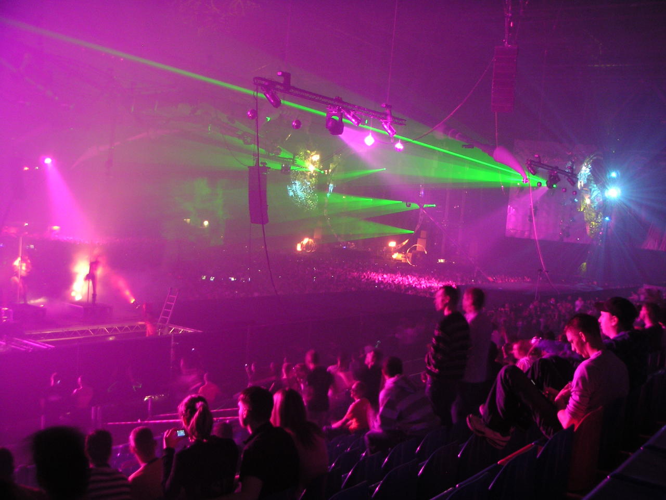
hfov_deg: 49.0
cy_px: 250
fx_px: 731
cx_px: 333
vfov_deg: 37.7
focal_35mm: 38
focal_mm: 6
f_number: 2.8
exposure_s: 1/1.6
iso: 100
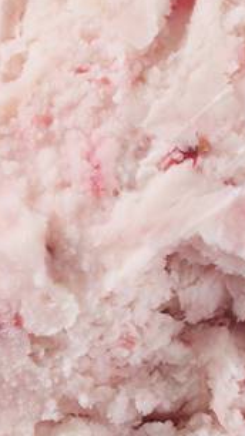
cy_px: 322
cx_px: -286
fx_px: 7952
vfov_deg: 3.1
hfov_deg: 1.8
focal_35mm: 688
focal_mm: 105
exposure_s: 1/30
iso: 100
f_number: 8
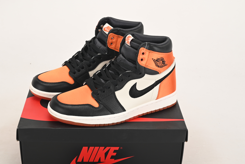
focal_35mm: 58
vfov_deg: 23.3
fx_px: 395
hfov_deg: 34.4
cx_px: 102
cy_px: 103
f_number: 11
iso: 100
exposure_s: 1/200
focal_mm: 46
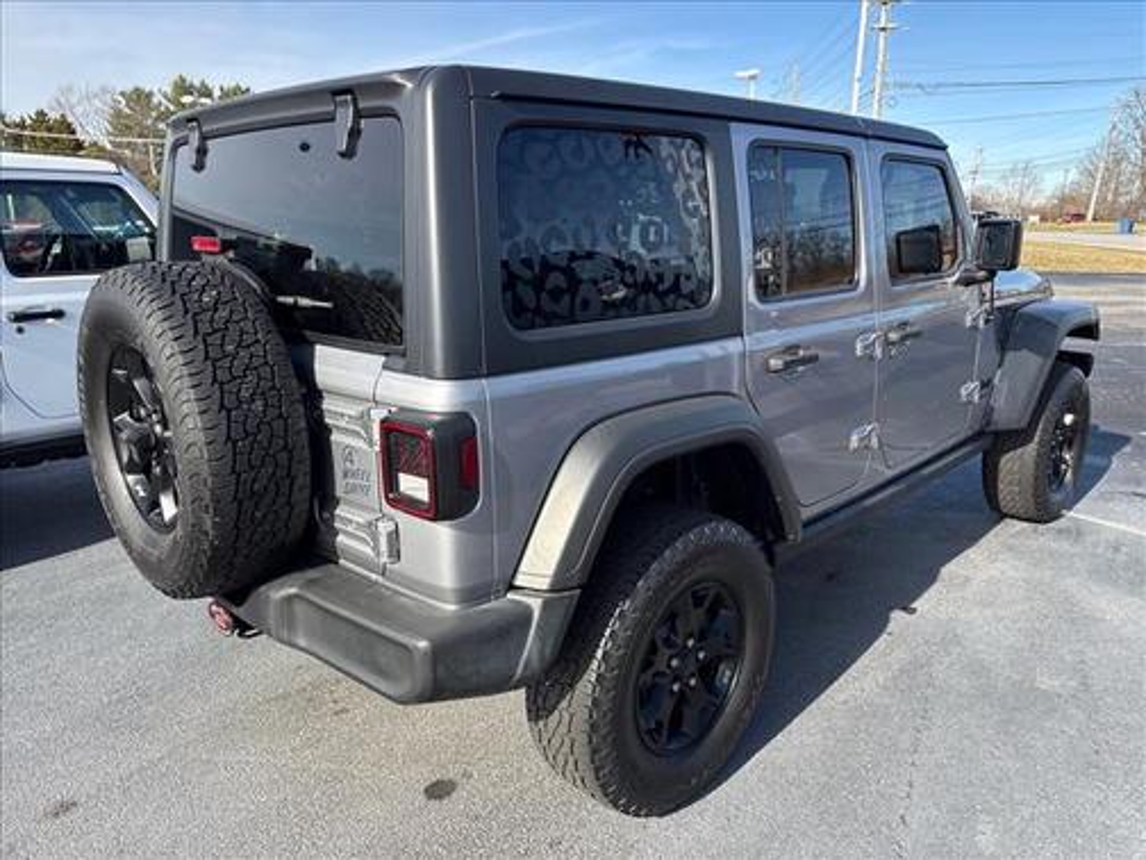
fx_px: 861
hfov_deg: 67.3
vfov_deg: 53.1
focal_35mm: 26
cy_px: 430
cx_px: 573
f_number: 1.6
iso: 64
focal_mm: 5.96
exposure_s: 1/1263
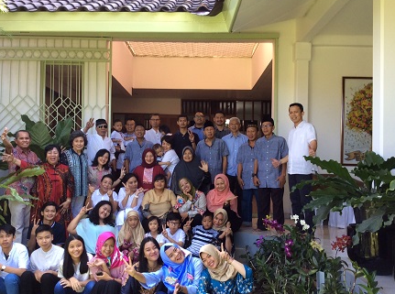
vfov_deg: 38.5
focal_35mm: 37
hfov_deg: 50.2
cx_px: 191
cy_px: 156
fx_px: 421
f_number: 2.4
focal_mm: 3.3
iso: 32
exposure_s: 1/50
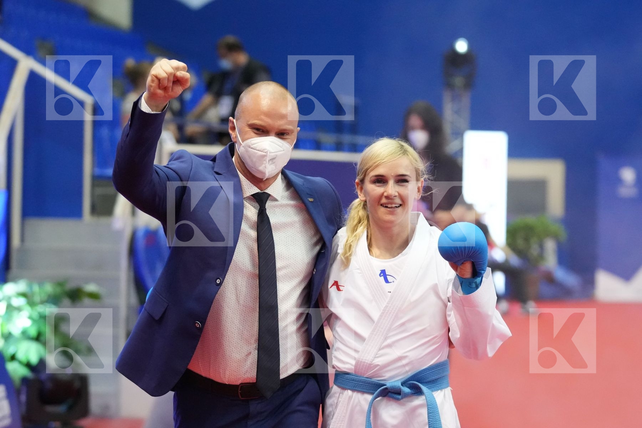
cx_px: 321
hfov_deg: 13.9
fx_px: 2639
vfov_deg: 9.3
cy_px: 214
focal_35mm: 148
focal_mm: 99
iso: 6400
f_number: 2.8
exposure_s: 1/1000
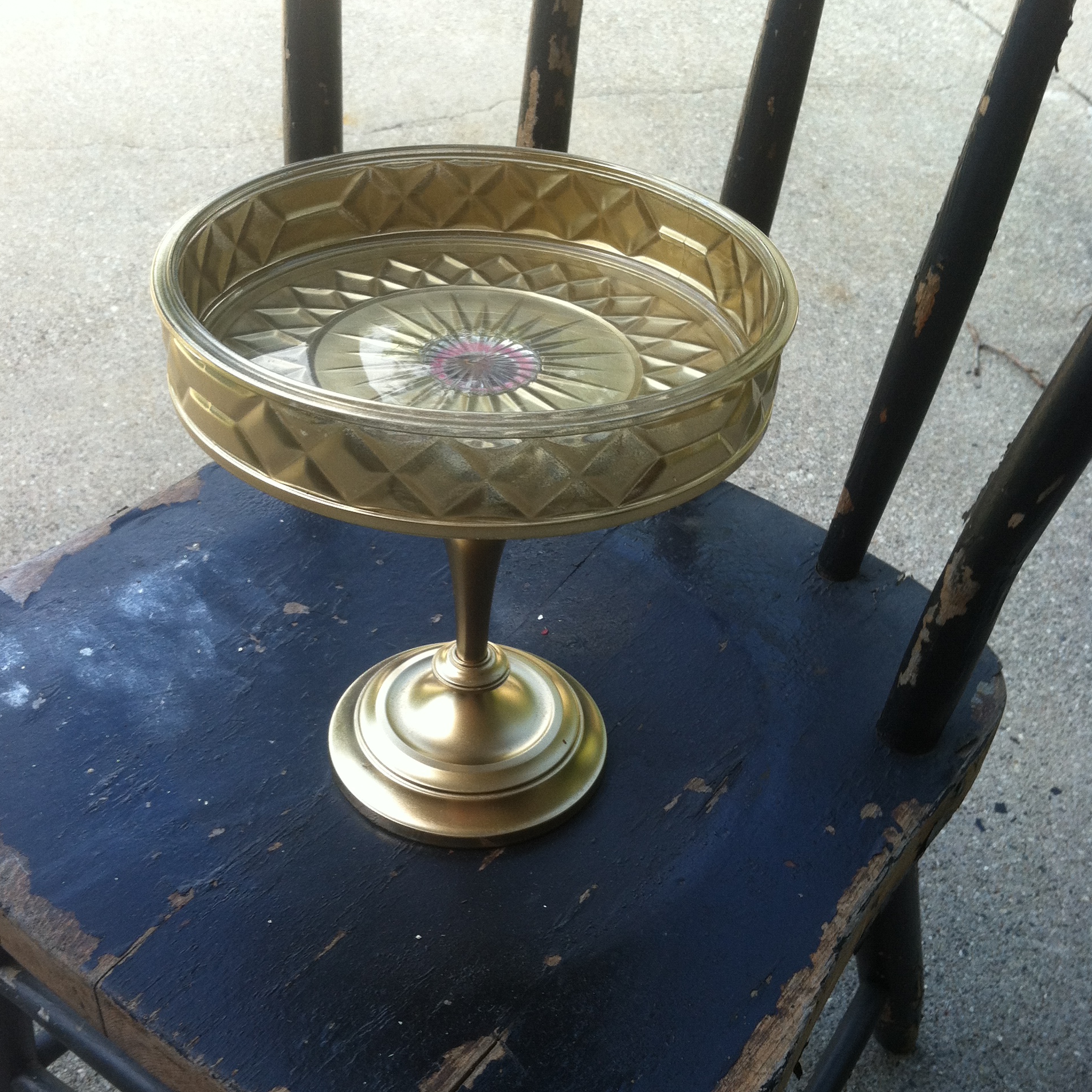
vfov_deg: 40.0
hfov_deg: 40.0
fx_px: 1499
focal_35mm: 42
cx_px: 540
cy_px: 586
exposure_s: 1/139
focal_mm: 3.85
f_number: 2.8
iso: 80
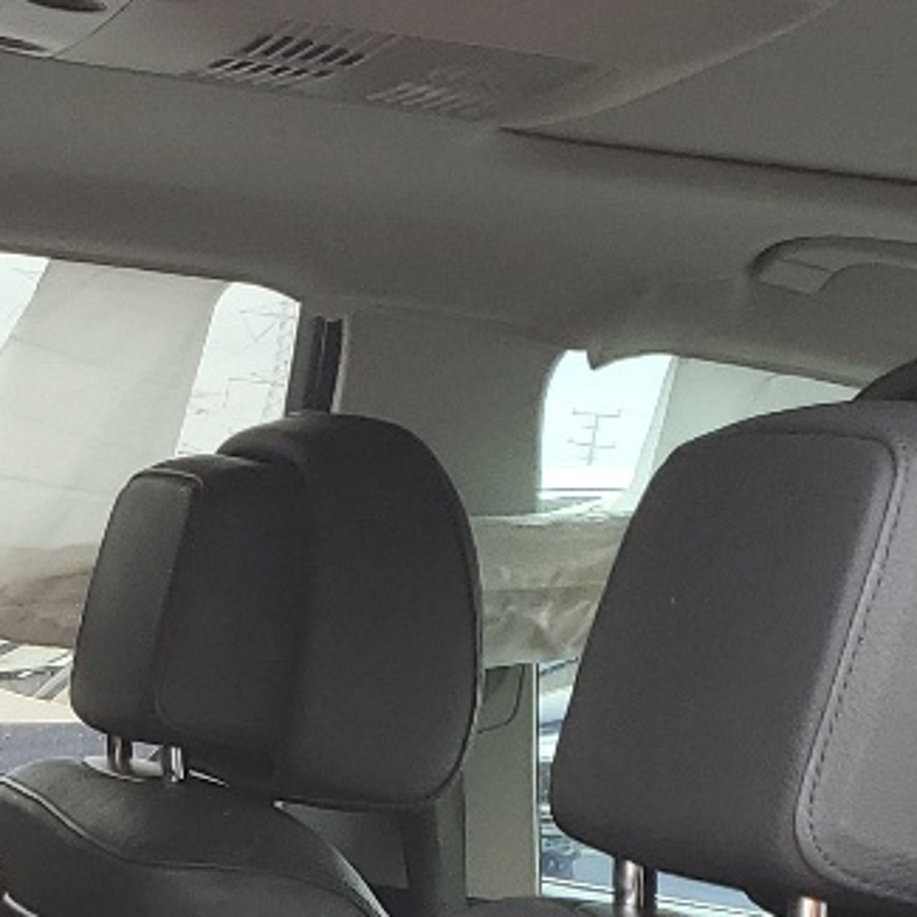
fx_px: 3387
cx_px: -254
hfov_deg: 14.8
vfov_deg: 14.1
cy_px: 1526
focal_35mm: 113
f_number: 1.5
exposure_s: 1/196
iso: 50
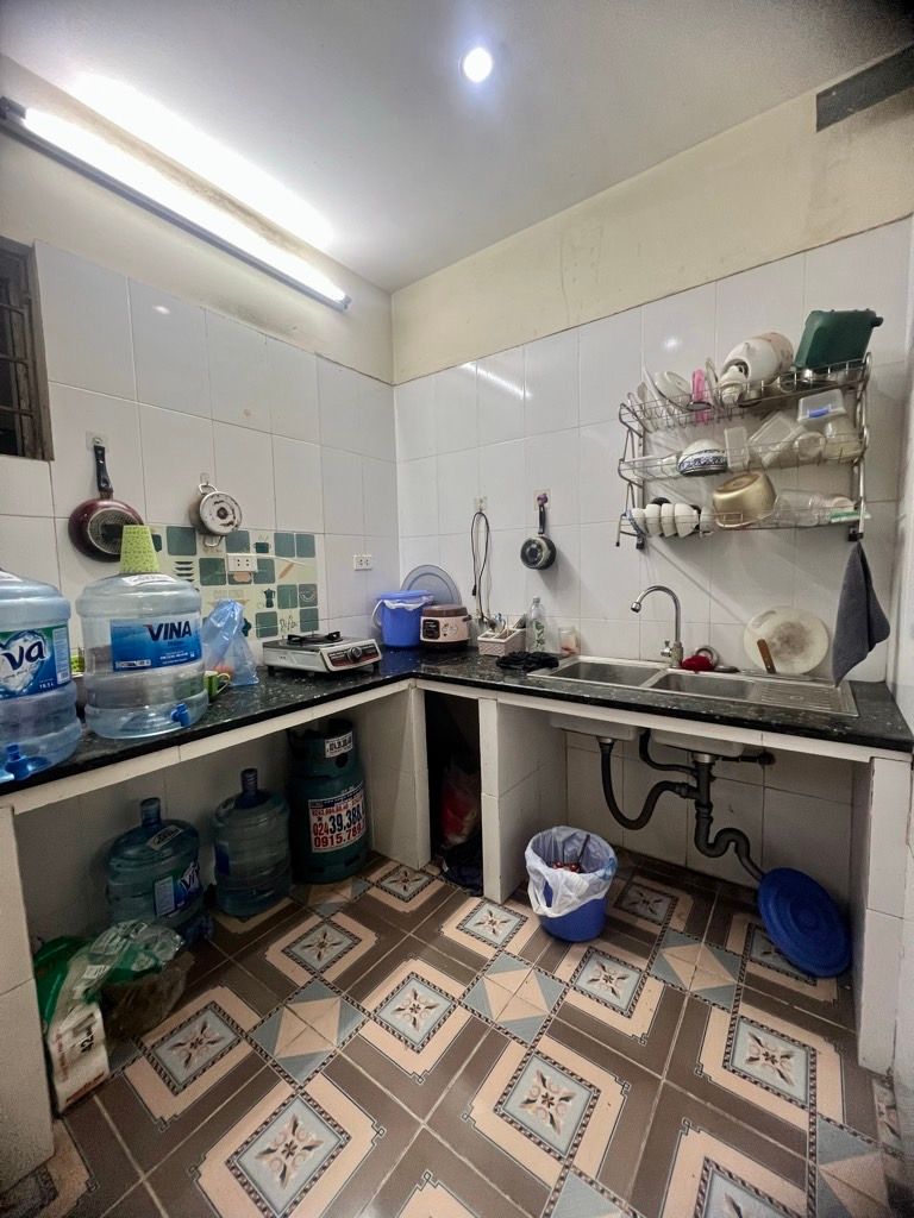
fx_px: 458
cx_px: 457
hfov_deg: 89.9
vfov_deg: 106.2
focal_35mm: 13
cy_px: 609
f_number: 1.8
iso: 200
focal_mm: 1.57
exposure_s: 1/50
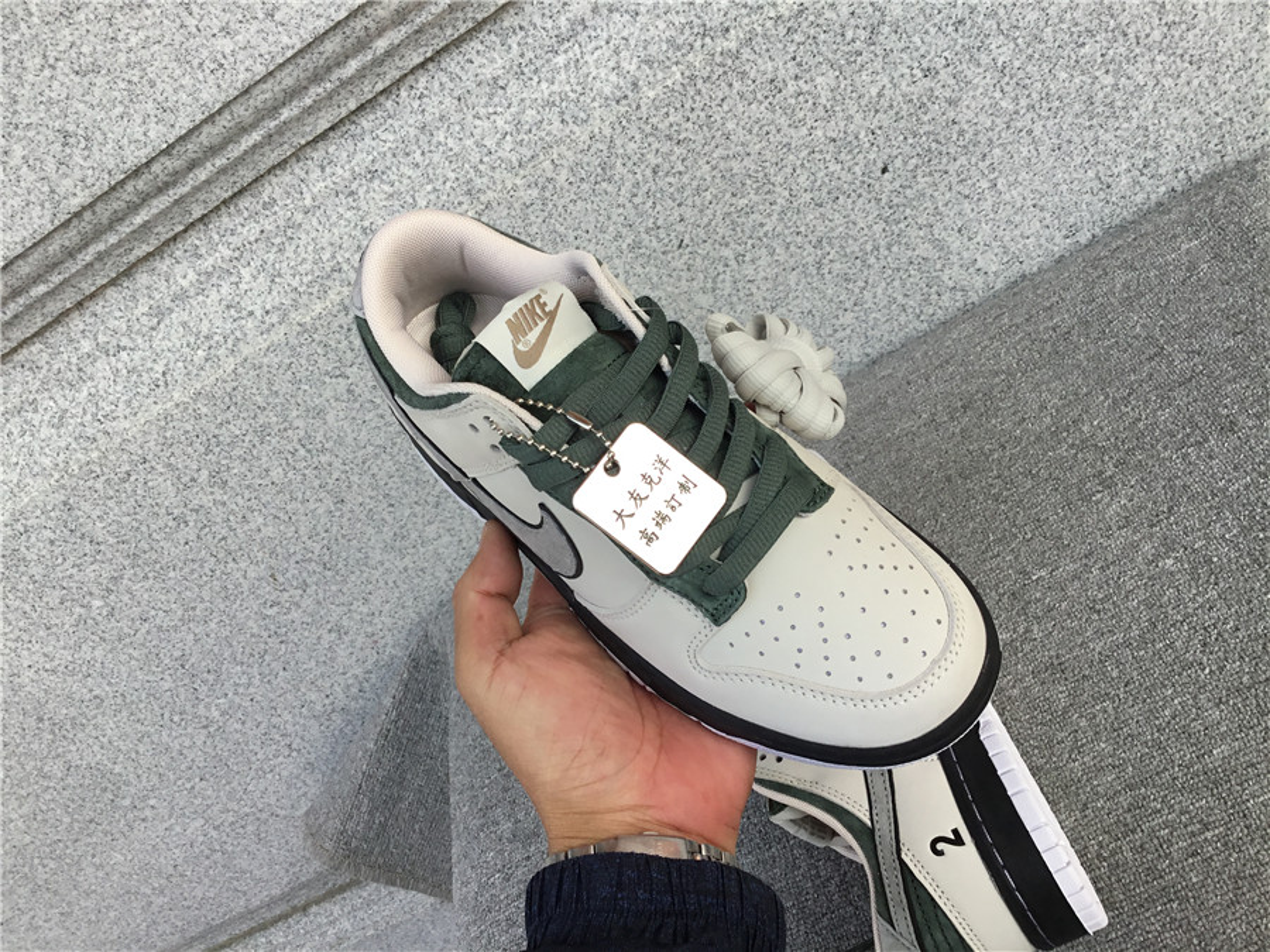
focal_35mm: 31
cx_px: 635
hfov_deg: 58.4
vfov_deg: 45.4
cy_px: 476
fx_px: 1137
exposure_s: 1/401
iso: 25
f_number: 2.4
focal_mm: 3.3
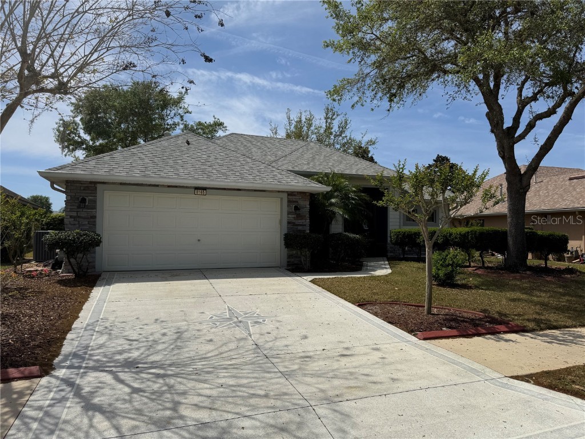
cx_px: 292
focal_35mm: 24
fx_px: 406
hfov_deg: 71.6
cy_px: 220
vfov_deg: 56.8
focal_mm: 6.76
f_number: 1.78
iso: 80
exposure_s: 1/9009
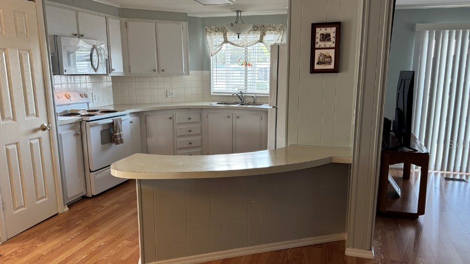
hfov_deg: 66.1
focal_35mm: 29
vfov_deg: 40.1
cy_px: 144
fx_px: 361
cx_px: 235
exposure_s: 1/89
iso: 200
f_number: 1.78
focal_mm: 6.76
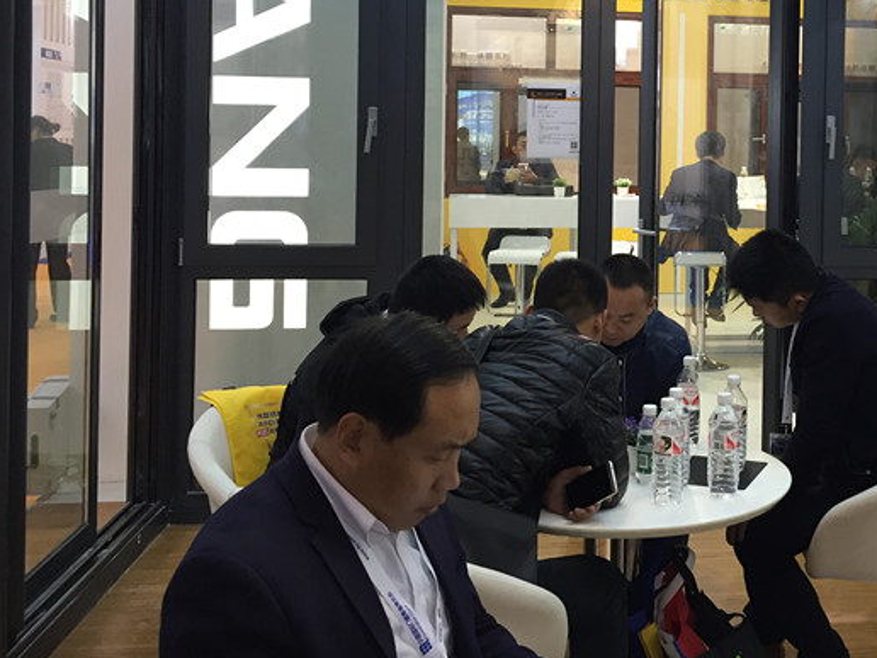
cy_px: 151
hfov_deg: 40.7
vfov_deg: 31.5
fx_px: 1140
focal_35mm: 45
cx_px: 675
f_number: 2.2
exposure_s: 1/33
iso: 100
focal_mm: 4.15
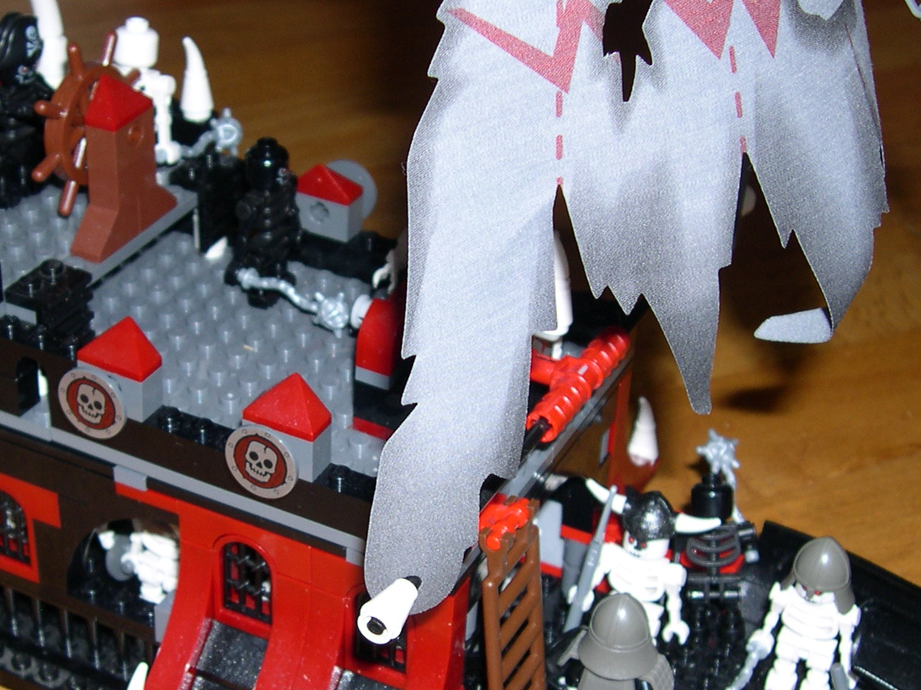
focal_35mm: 68
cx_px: 327
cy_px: 403
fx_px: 1809
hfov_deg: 28.4
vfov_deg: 21.6
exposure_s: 1/60
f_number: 2.8
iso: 100
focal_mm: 8
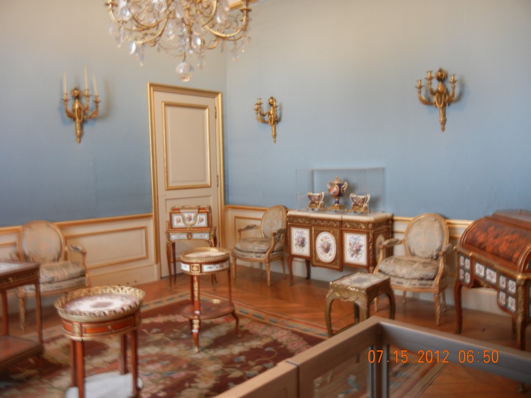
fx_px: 460
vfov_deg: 46.8
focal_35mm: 30
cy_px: 199
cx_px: 266
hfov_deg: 60.0
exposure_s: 1/1.3
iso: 200
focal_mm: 5.4
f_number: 3.5
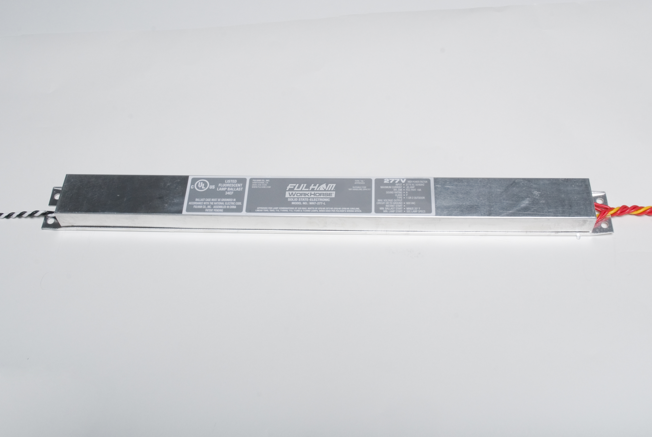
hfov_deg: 57.2
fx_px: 598
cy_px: 218
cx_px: 326
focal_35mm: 33
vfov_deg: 40.1
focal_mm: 22
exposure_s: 1/250
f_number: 18
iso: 160
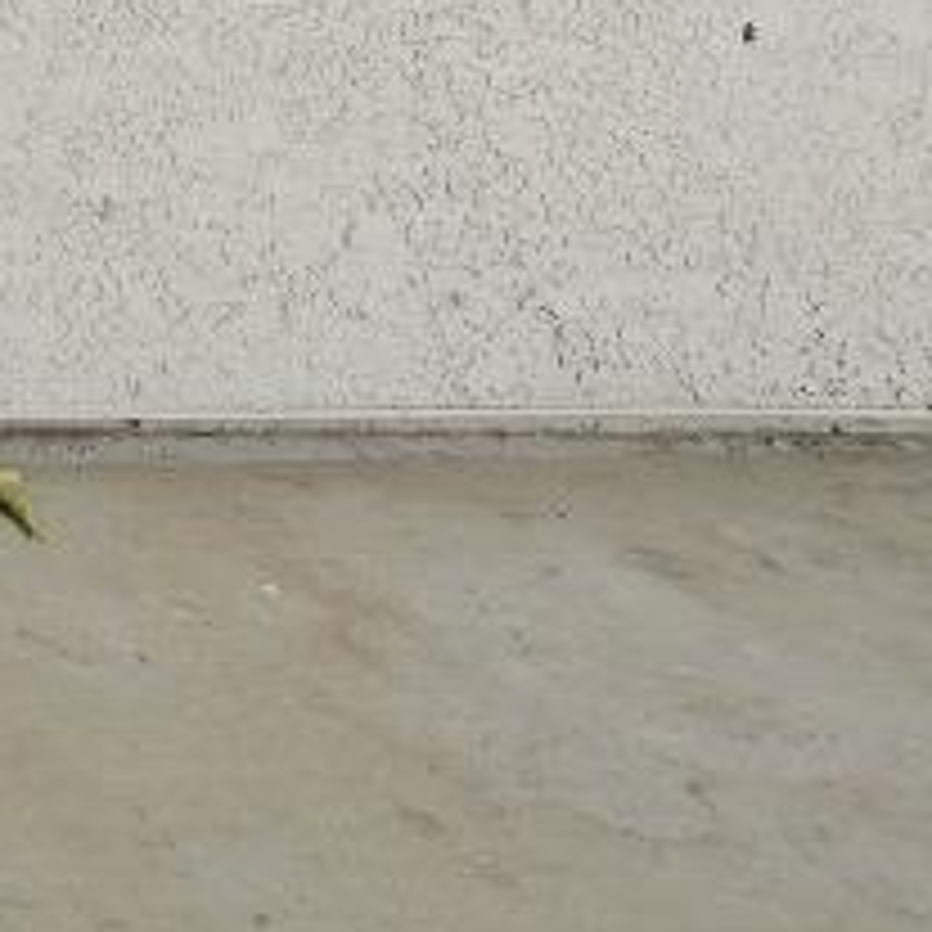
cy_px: -1049
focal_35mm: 80
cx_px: -1778
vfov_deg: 15.8
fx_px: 2437
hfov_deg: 11.9
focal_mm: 13
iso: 200
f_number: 8
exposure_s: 1/5
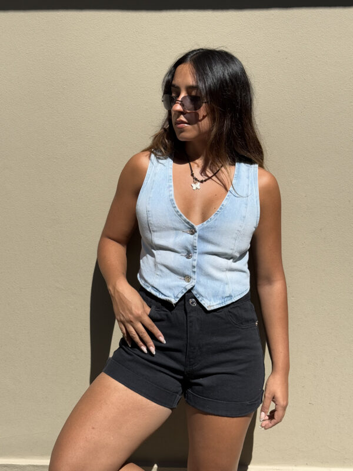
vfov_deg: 39.7
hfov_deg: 30.3
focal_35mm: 48
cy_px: 236
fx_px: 653
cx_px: 176
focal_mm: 6.76
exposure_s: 1/5587
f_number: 1.78
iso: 80
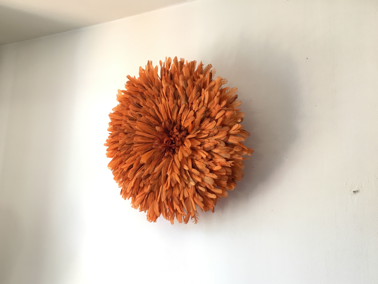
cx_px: 180
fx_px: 339
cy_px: 149
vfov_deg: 45.4
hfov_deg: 58.3
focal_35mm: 31
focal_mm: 4.15
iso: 80
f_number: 2.2
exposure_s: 1/33
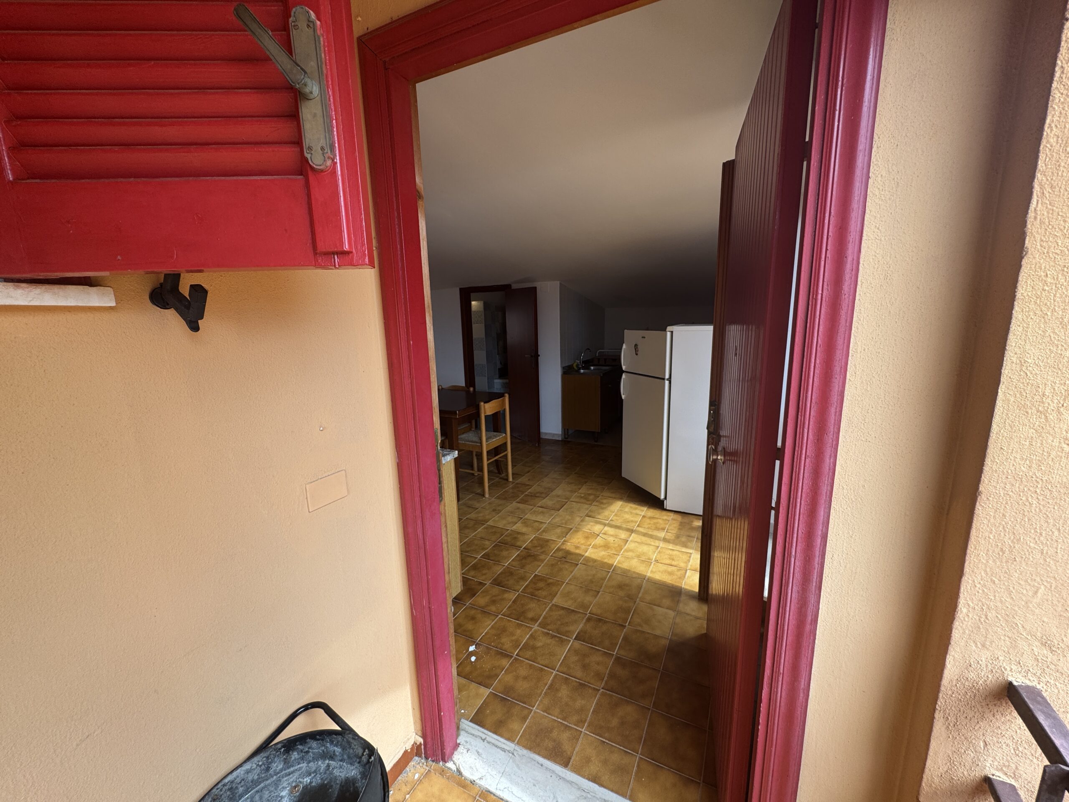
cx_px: 534
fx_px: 432
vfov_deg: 85.7
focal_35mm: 14
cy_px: 401
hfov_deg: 102.1
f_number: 2.2
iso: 50
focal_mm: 2.22
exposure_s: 1/99
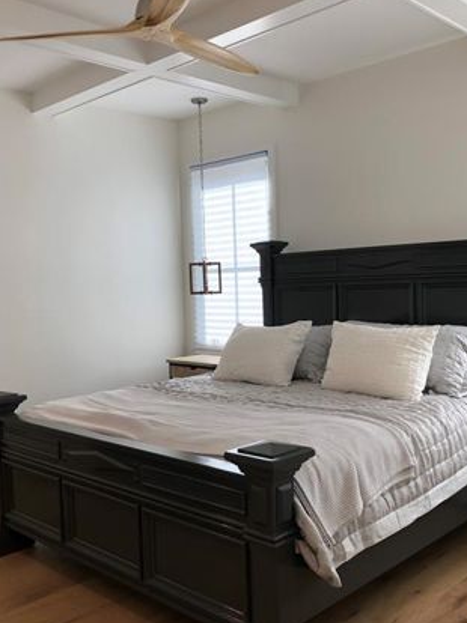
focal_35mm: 36
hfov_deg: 39.6
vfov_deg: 51.3
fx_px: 648
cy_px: 334
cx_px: 251
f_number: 1.8
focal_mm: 4
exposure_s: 1/120
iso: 50
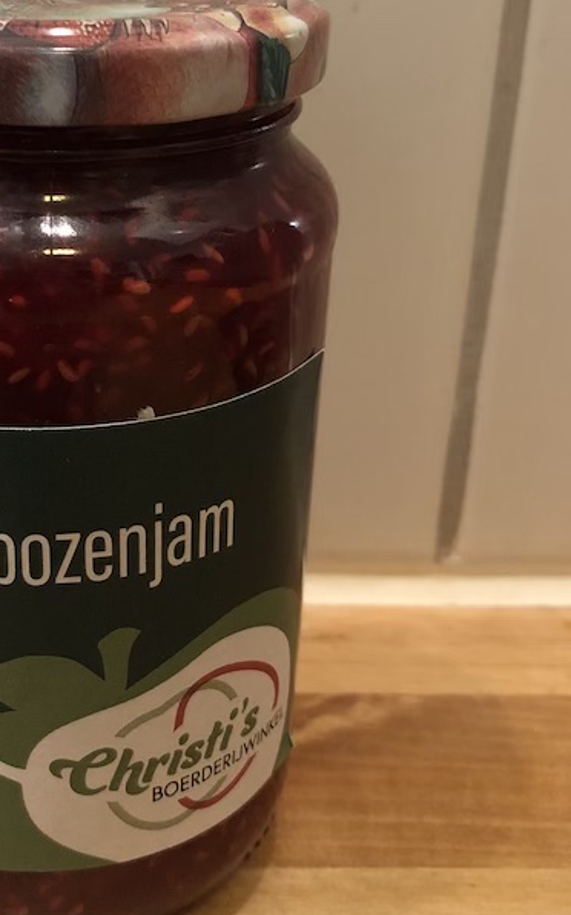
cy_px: 358
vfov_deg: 39.4
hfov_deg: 24.4
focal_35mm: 51
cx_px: 31
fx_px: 1271
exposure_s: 1/4
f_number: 1.8
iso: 100
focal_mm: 3.99
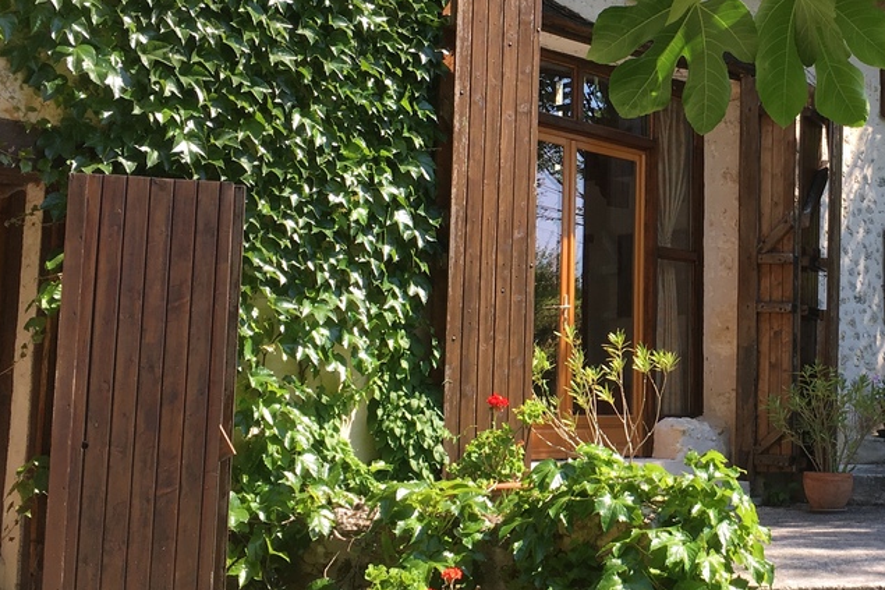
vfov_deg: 23.7
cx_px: 736
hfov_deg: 33.8
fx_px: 1401
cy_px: 239
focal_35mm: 57
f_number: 2.2
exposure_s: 1/493
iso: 25
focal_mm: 4.15
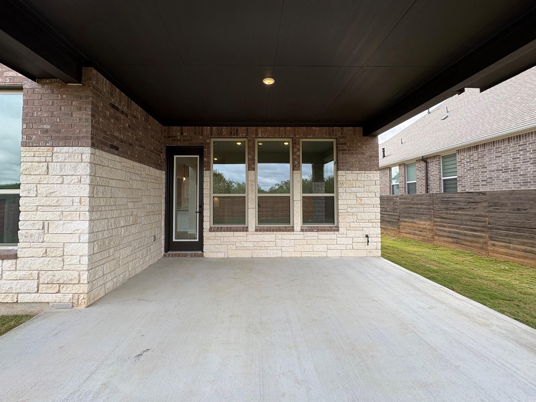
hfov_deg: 98.1
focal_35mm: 15
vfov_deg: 81.7
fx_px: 232
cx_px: 258
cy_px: 193
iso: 40
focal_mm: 2.22
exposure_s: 1/304
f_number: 2.2
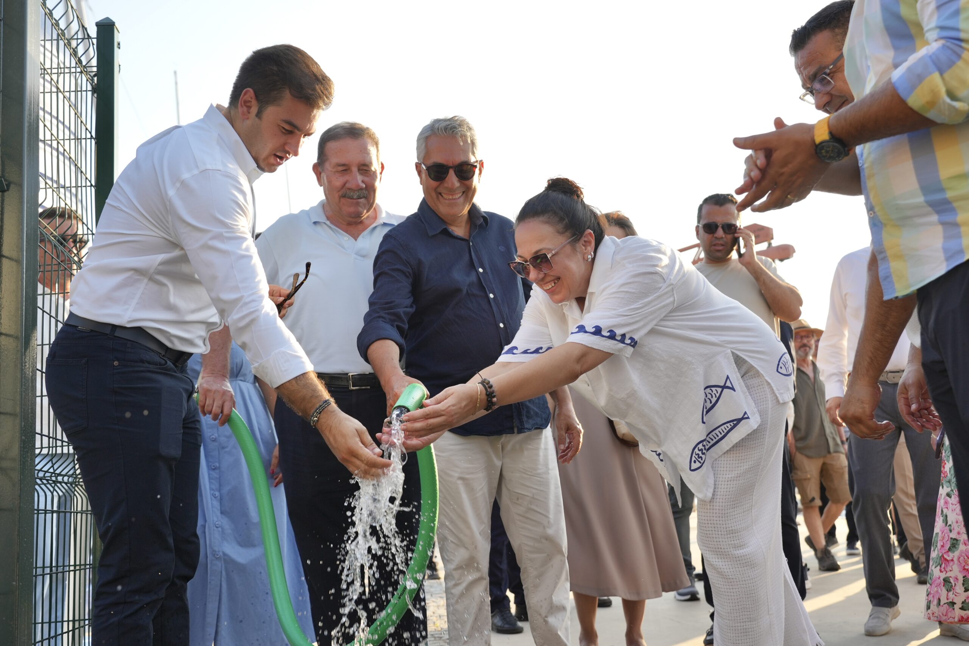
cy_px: 323
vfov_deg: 36.9
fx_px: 969
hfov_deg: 53.1
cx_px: 484
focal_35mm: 36
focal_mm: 36
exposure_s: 1/500
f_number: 4.5
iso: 250
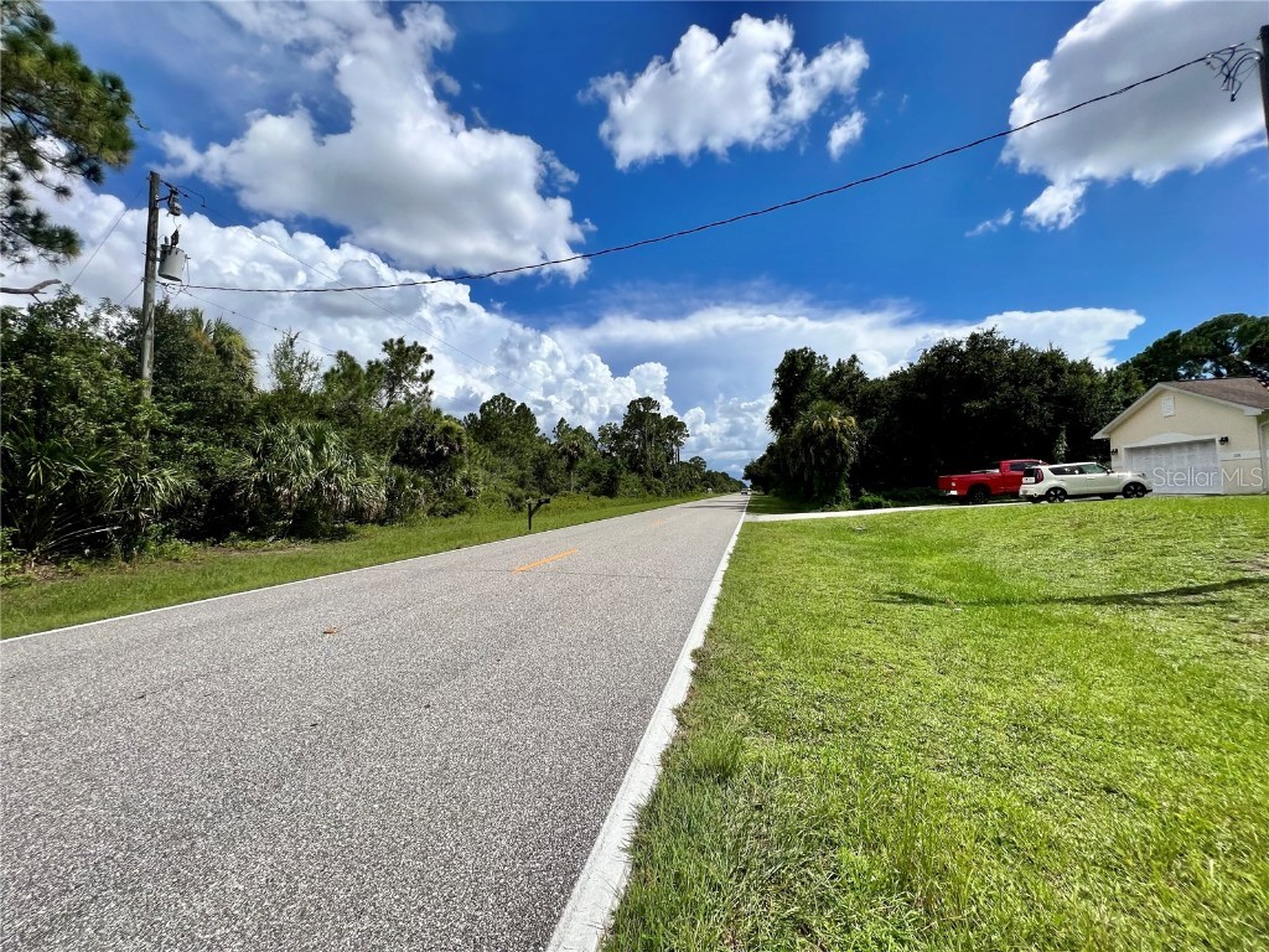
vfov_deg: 89.9
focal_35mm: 13
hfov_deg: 106.2
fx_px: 477
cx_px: 634
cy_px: 476
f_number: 1.8
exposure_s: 1/3774
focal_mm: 1.57
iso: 32
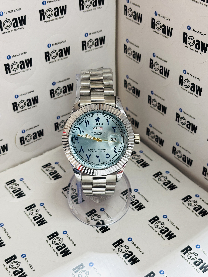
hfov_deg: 28.0
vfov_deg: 36.8
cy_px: 138
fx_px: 417
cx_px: 104
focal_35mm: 52
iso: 125
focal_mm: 5.96
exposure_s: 1/50
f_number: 1.6
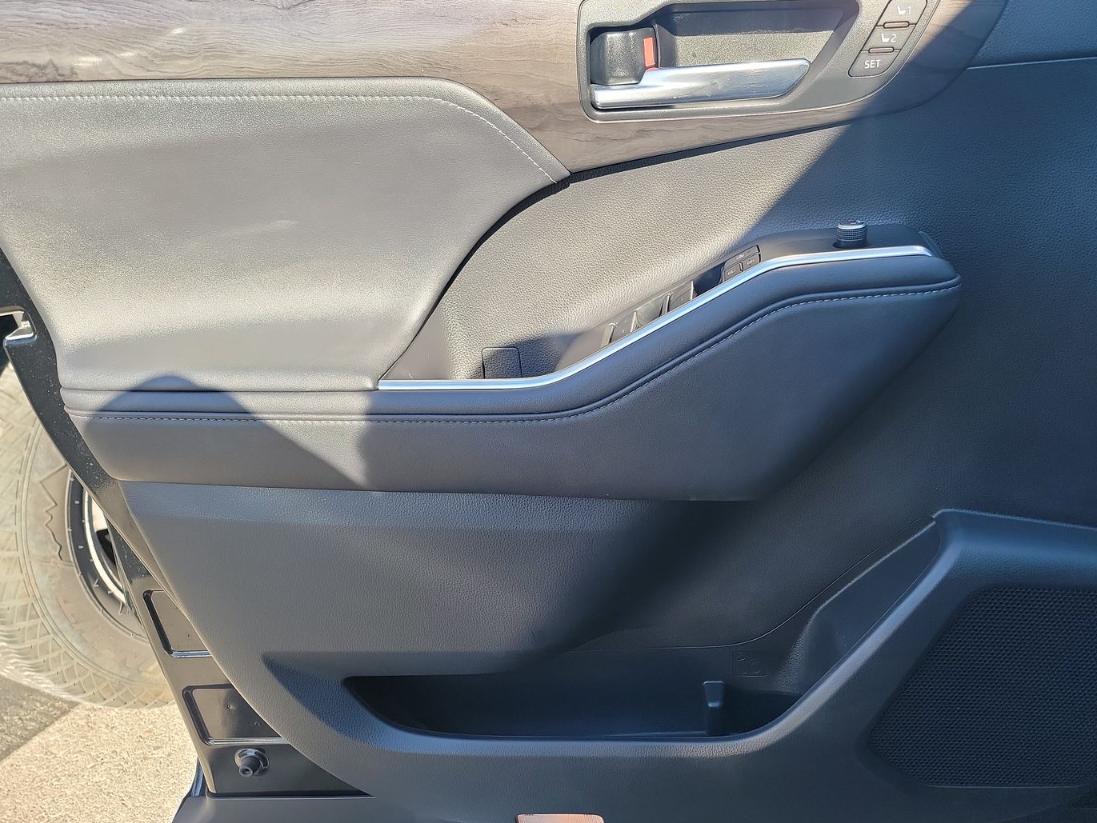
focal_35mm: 28
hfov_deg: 63.1
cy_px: 443
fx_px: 888
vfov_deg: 49.7
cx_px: 630
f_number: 1.8
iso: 76
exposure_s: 1/119
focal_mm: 6.7
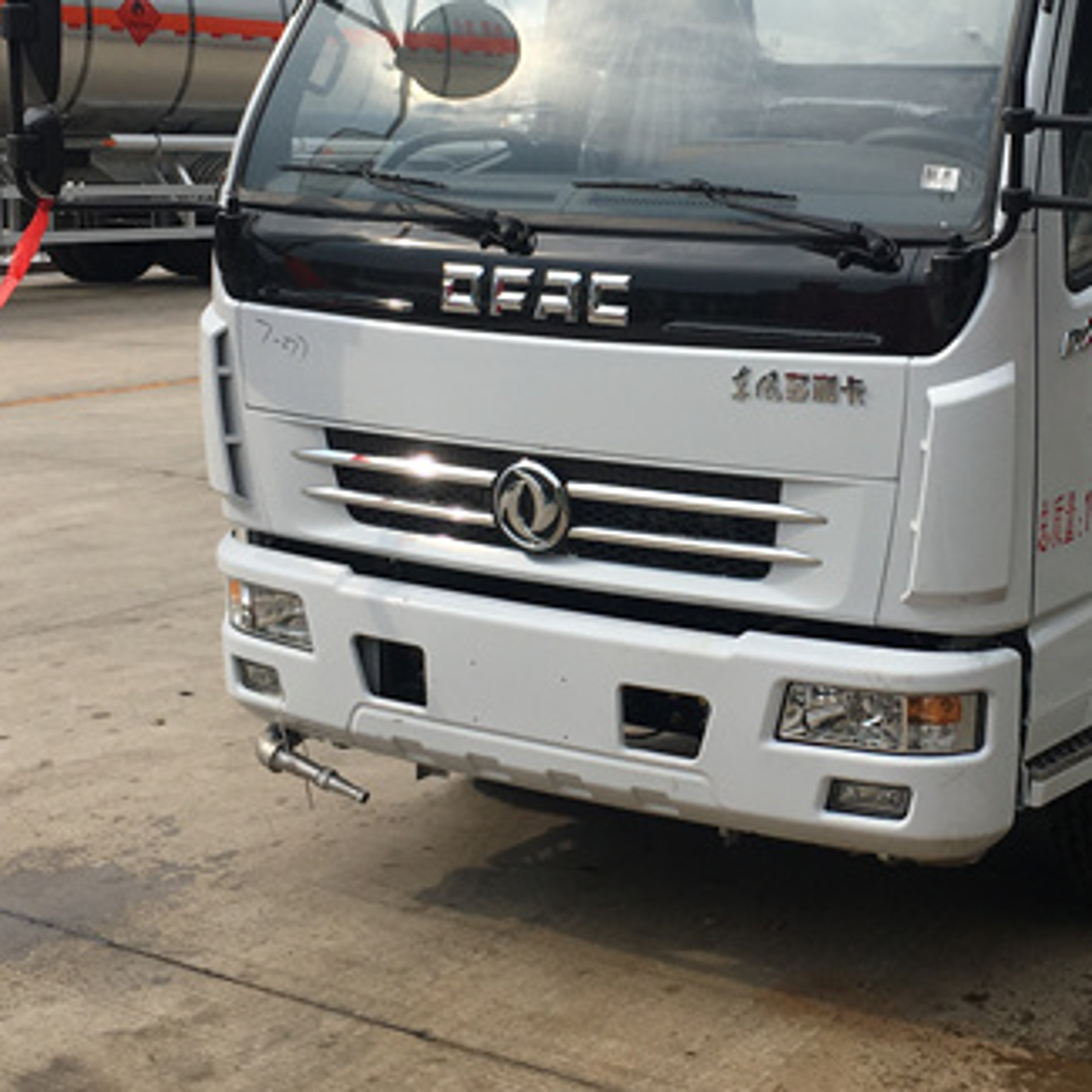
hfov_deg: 26.8
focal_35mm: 63
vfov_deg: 27.1
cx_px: 867
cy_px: 356
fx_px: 2248
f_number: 2.2
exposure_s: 1/1350
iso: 25
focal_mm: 4.15
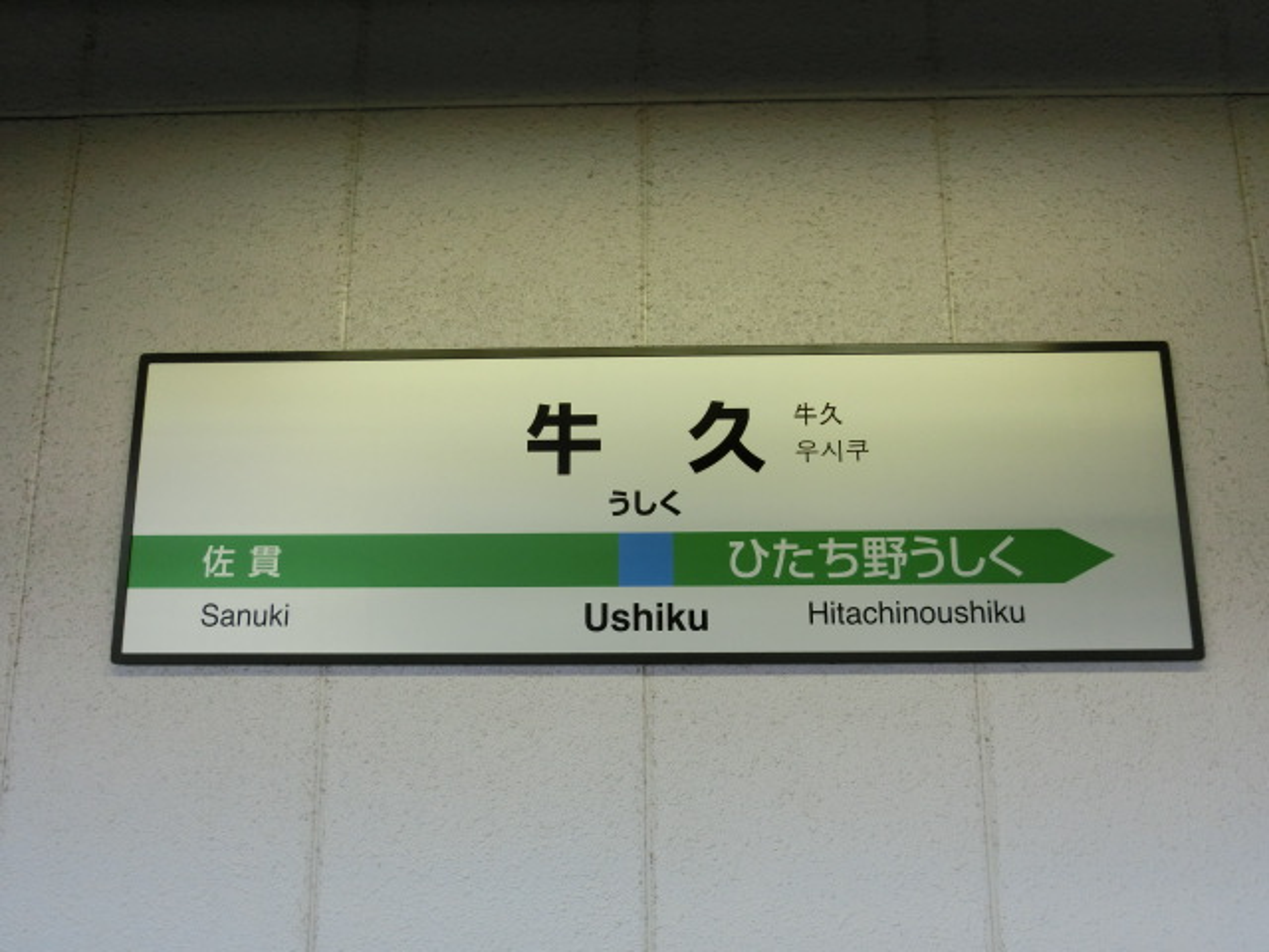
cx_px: 634
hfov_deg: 69.4
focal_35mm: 25
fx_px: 916
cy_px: 476
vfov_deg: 54.9
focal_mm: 4.5
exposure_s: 1/125
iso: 250
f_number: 3.5
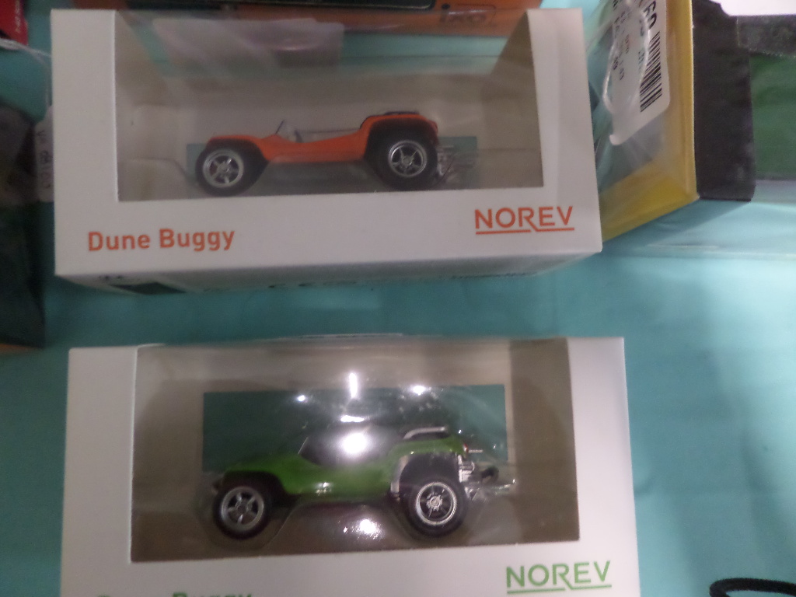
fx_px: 552
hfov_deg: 71.6
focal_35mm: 24
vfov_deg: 56.8
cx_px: 398
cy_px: 298
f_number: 3.1
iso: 480
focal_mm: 4.3
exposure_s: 1/20
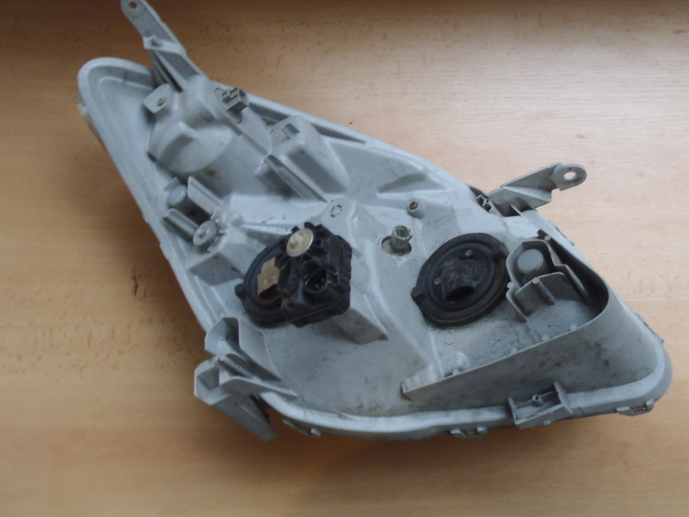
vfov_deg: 36.8
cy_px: 245
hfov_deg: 47.8
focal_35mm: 39
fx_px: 776
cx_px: 361
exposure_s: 1/8
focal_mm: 6.64
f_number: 4.7
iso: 320
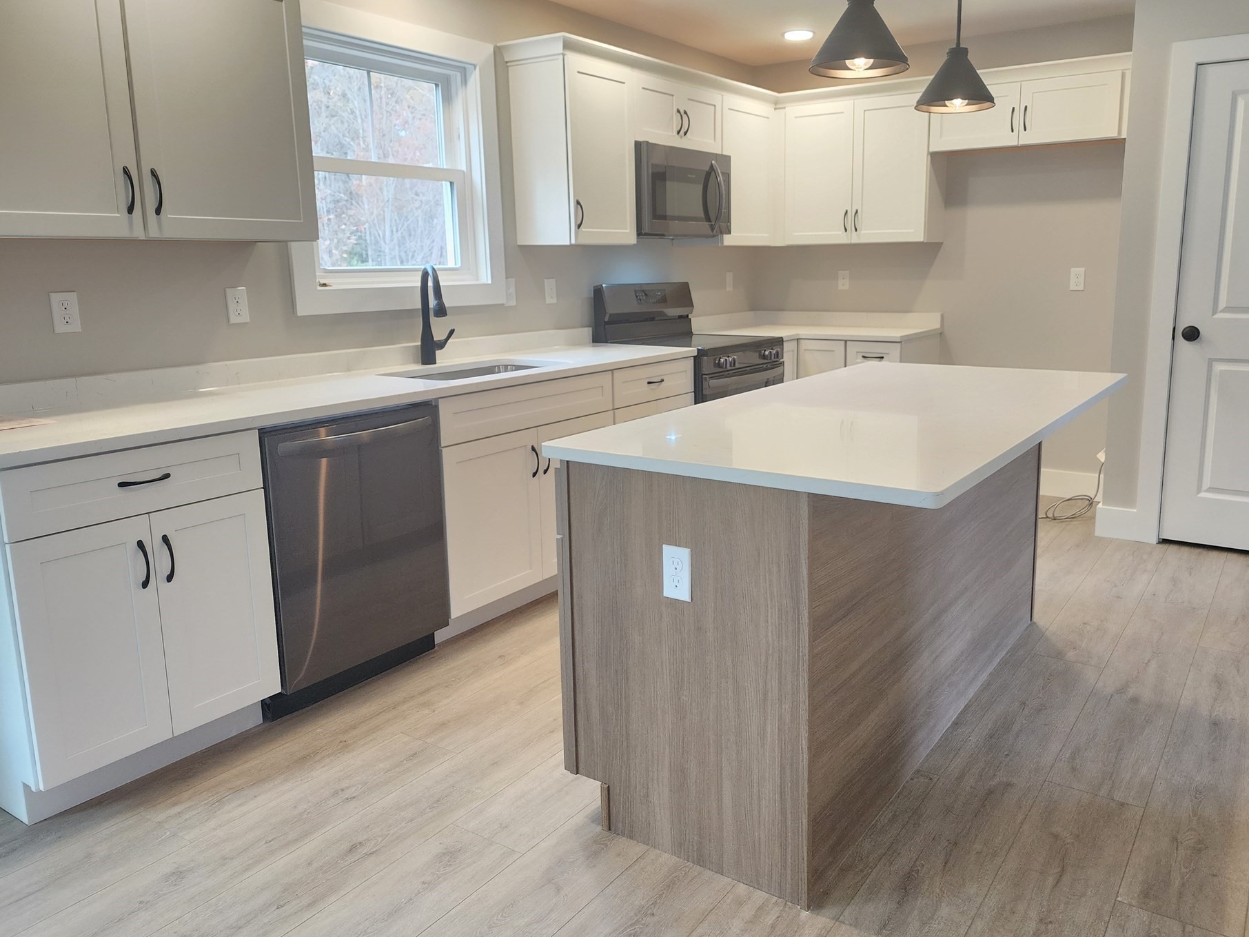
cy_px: 432
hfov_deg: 67.1
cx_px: 700
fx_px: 938
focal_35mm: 26
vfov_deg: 53.0
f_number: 1.8
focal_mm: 6.4
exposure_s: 1/120
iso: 400
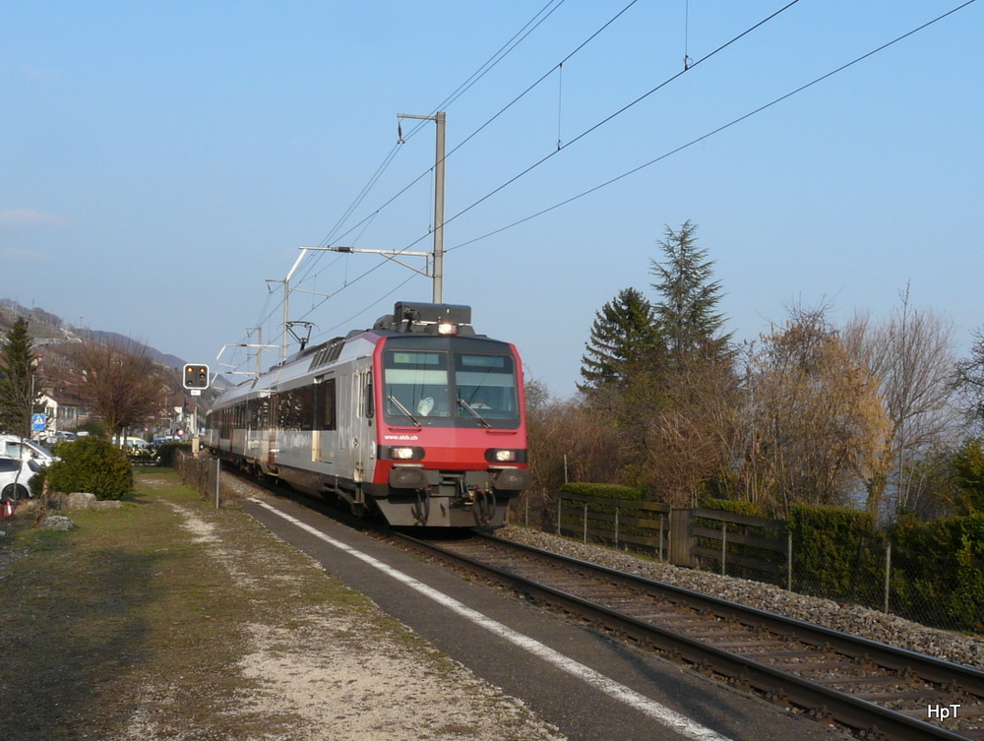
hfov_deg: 63.4
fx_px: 797
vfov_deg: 49.9
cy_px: 370
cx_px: 492
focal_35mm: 28
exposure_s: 1/250
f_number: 5.6
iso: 100
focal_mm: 4.6
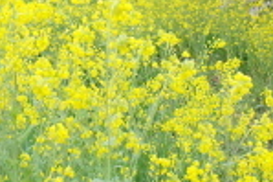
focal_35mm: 139
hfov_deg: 14.3
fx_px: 1053
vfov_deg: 9.4
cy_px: -143
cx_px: -62
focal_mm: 18.3
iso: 100
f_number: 3.5
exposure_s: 1/50
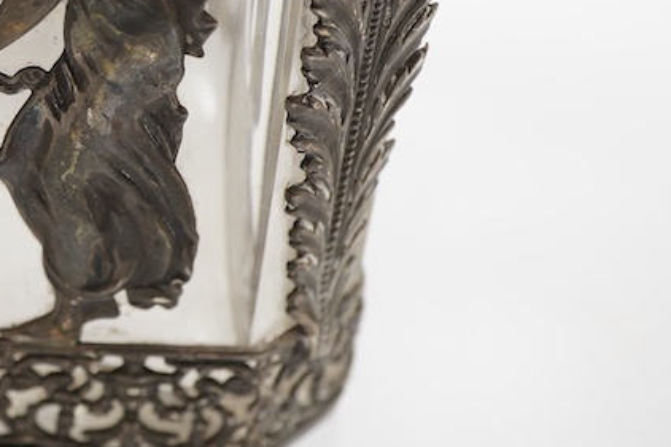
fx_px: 1789
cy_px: 64
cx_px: -38
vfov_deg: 14.1
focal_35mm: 96
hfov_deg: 20.4
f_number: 9
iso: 1250
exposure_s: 1/125
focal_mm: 30
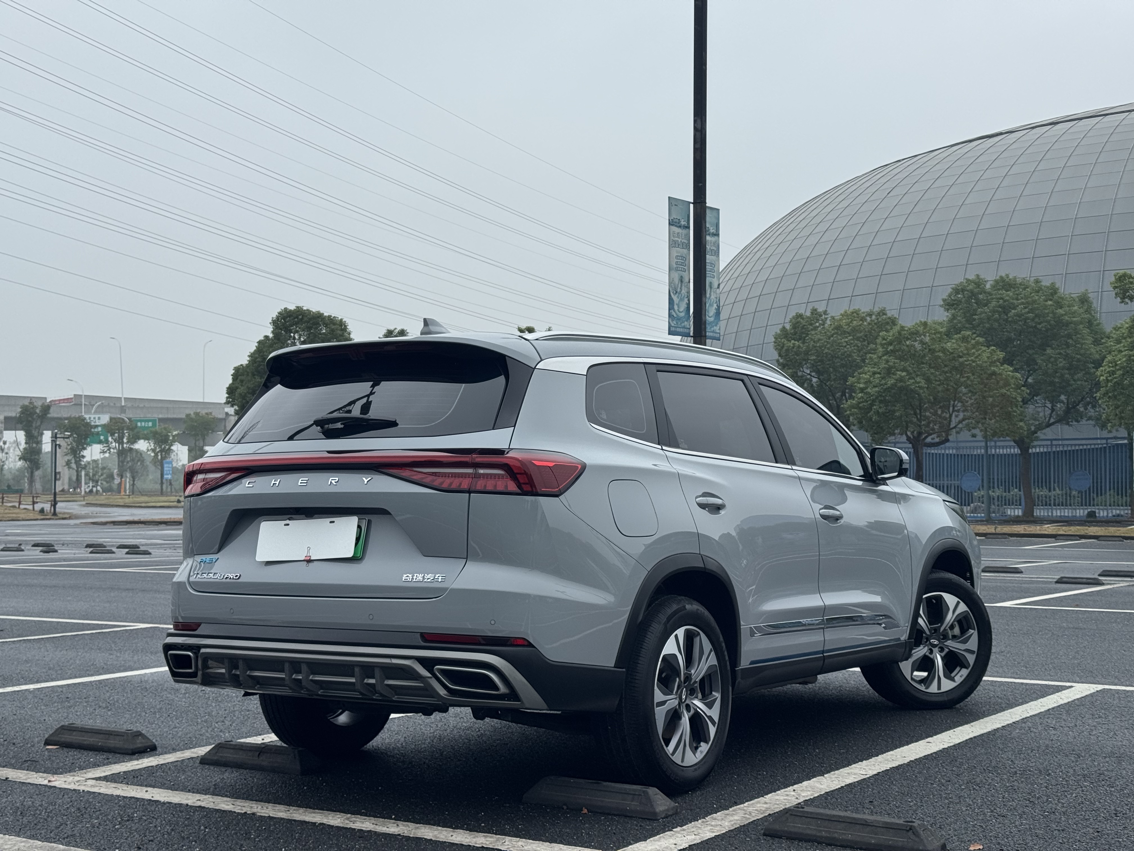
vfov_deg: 30.3
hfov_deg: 39.7
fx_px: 1572
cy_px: 426
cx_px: 567
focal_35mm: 48
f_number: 1.78
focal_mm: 6.76
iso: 64
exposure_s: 1/1215
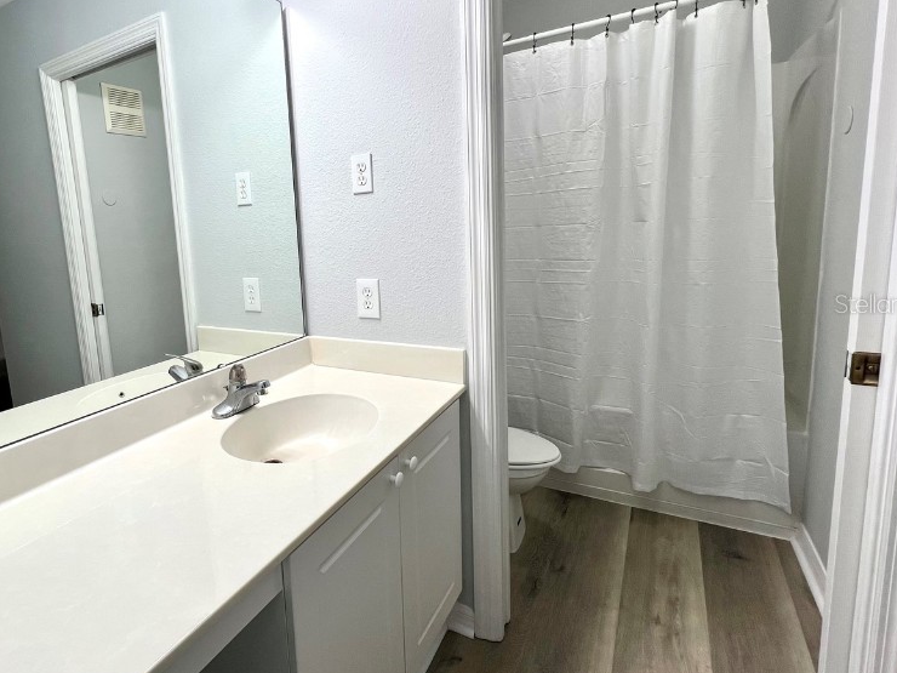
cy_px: 303
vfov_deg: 71.4
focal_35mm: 18
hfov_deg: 85.8
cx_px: 328
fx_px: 466
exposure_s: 1/120
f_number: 1.8
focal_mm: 1.57
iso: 40
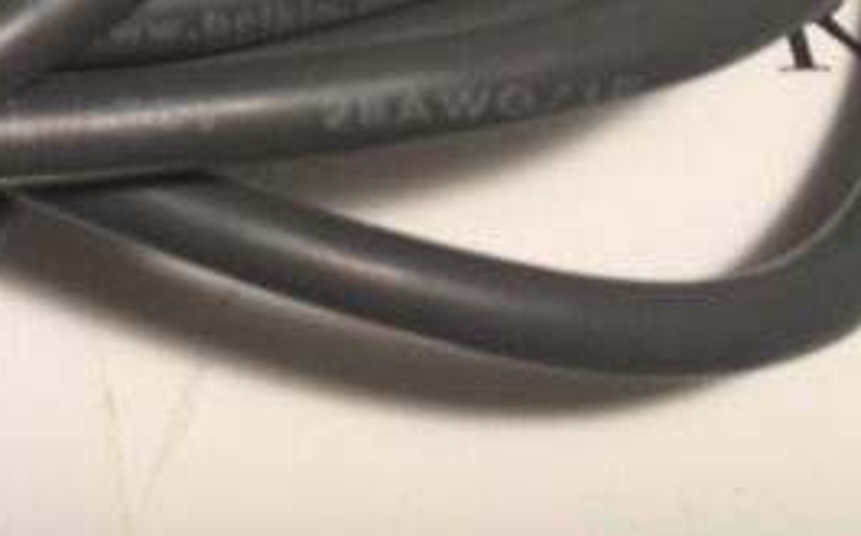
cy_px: -578
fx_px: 2789
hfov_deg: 16.2
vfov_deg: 10.1
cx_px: -383
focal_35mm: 119
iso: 32
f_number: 2.2
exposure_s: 1/120
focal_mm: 4.15
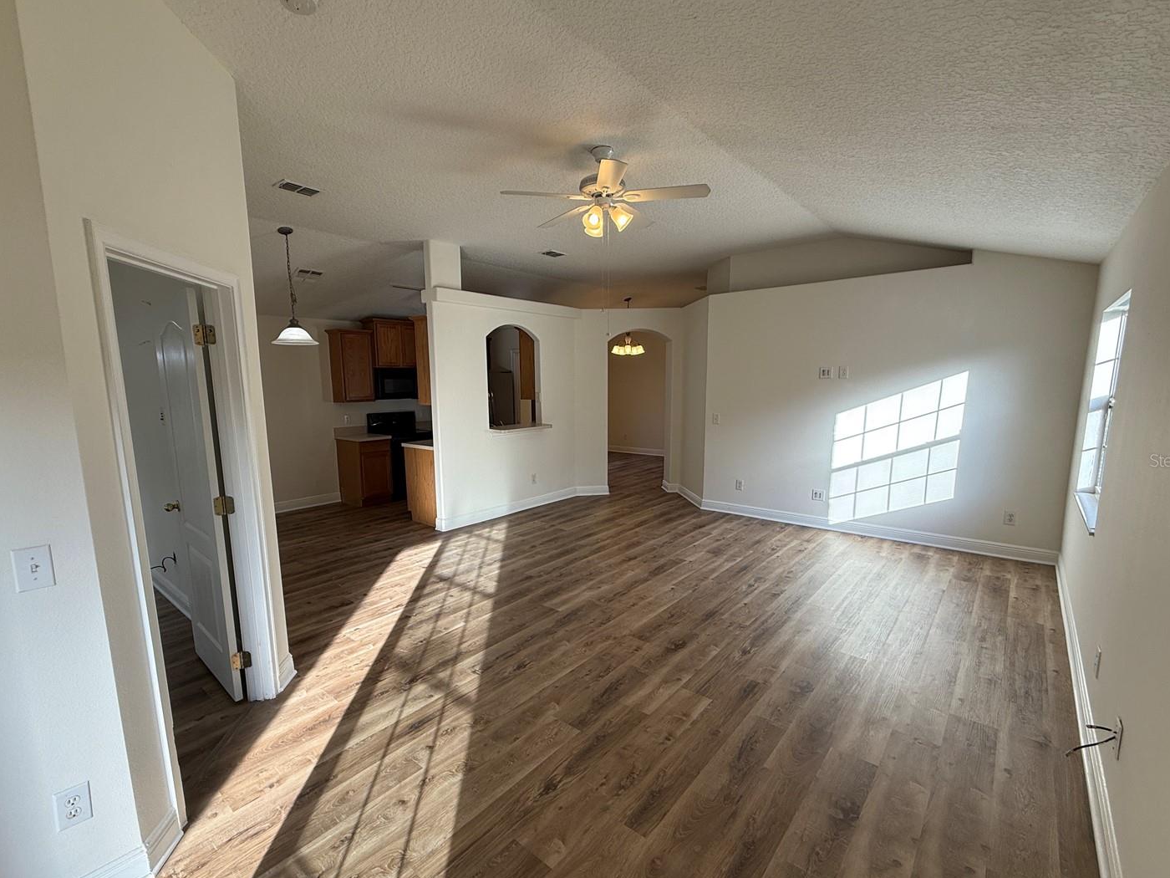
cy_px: 460
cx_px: 560
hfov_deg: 94.4
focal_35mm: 16
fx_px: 541
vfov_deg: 78.1
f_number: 2.2
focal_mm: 2.22
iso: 50
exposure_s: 1/99
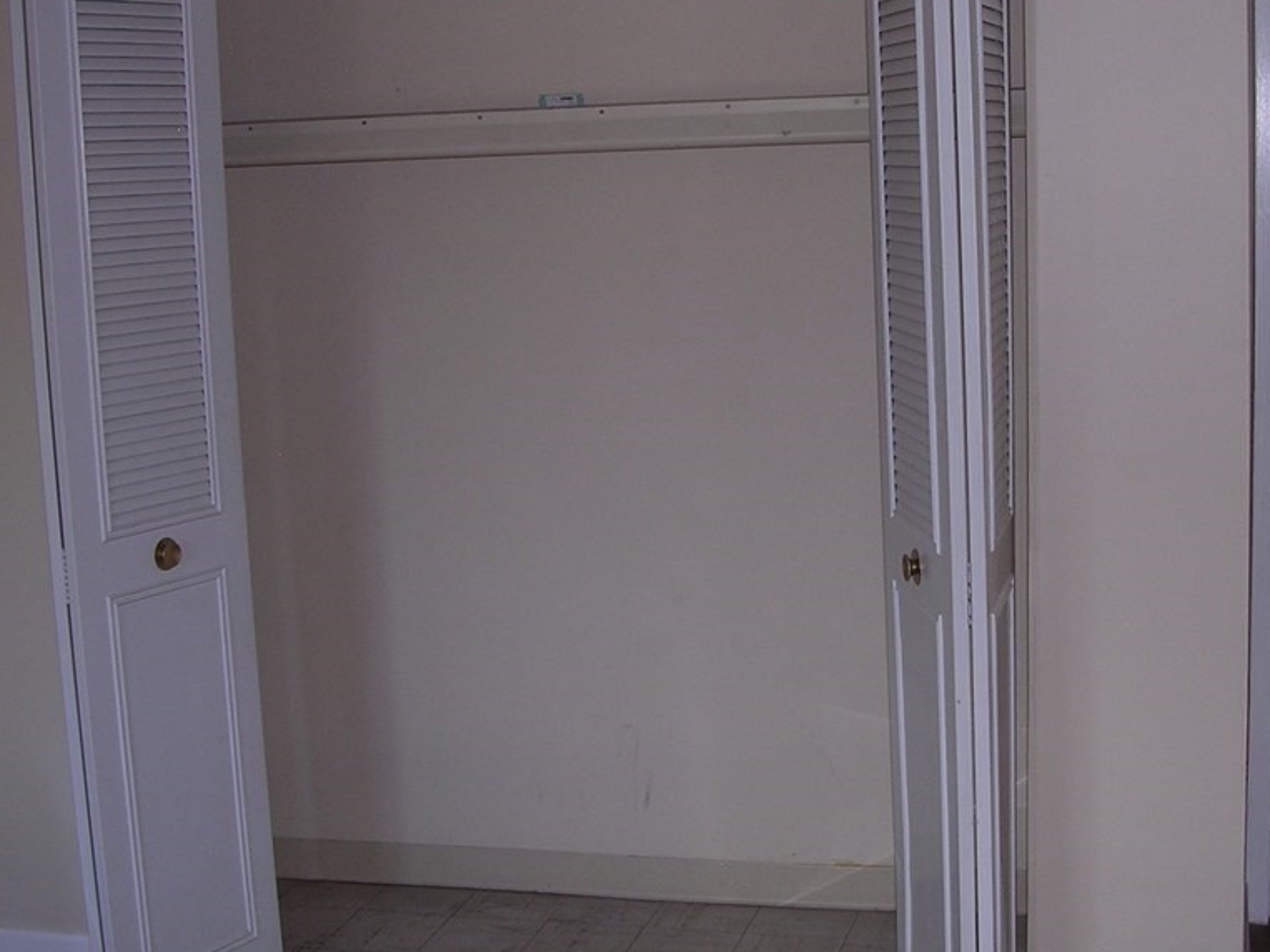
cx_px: 774
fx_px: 1871
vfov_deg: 28.6
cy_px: 458
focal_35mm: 51
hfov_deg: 37.3
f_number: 2.8
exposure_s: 1/60.1
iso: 100
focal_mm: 5.8
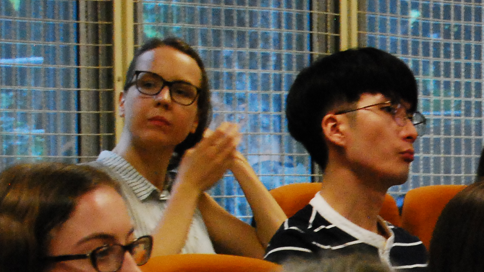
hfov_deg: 7.6
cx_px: 769
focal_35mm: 280
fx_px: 3590
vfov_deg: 4.3
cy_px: 456
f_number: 5.6
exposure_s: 1/60
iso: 1600
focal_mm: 55
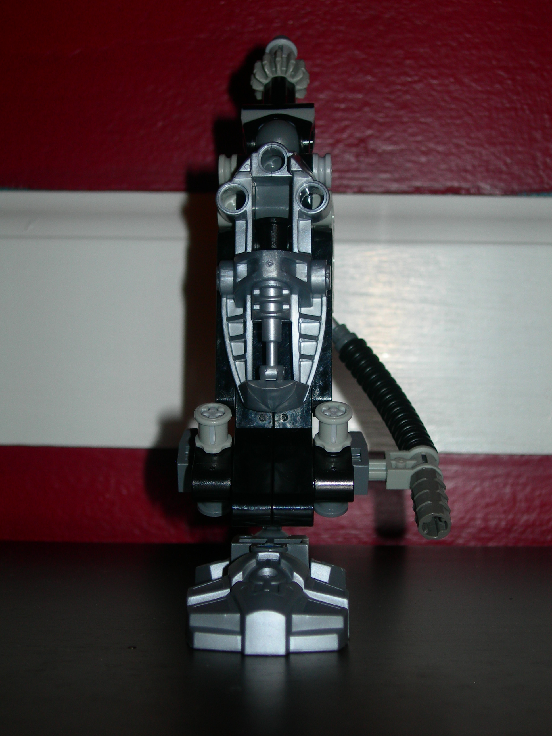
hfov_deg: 20.4
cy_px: 368
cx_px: 276
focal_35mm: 72
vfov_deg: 27.0
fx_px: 1531
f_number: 3.7
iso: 50
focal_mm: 14.9
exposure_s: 1/60.1
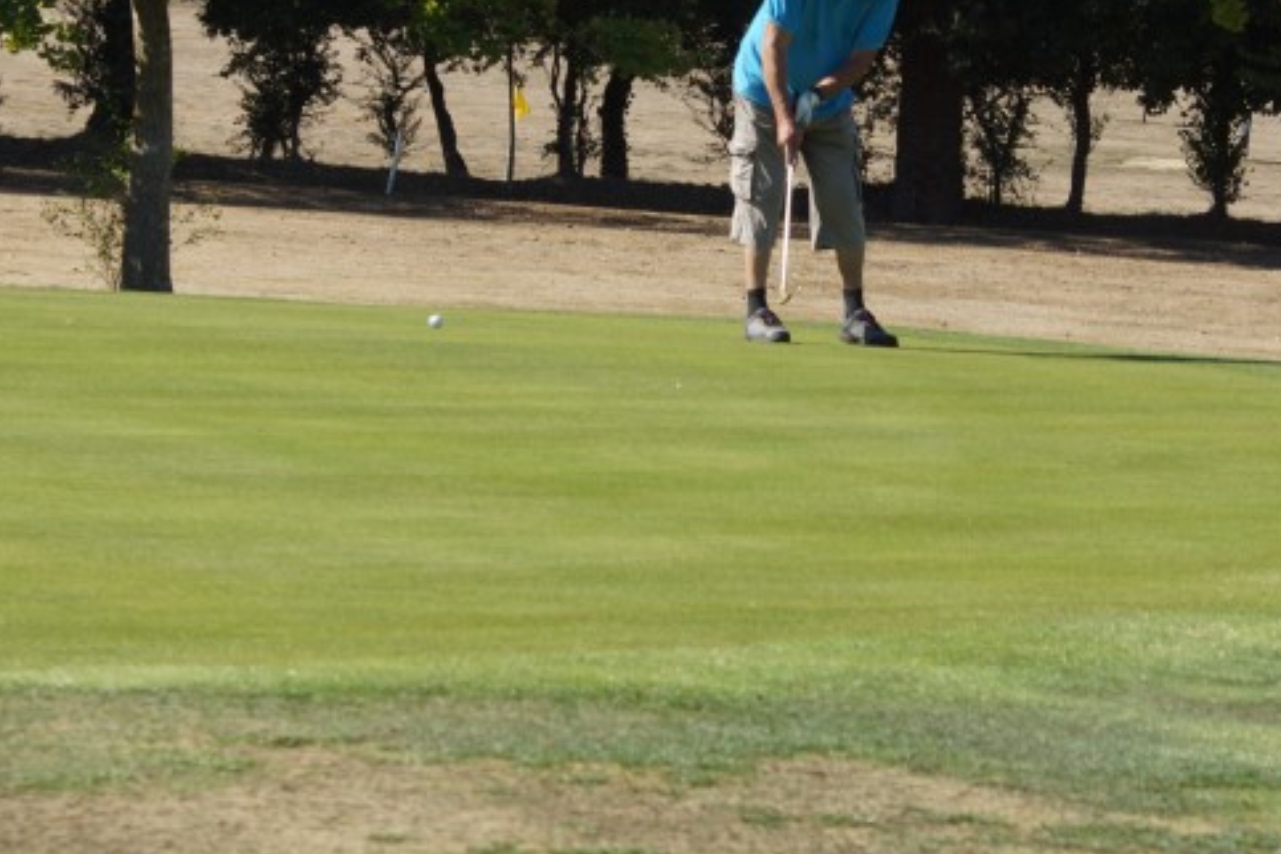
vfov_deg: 8.6
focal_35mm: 159
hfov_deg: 12.9
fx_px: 5657
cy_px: 276
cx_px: 809
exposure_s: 1/250
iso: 100
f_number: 8
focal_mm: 50
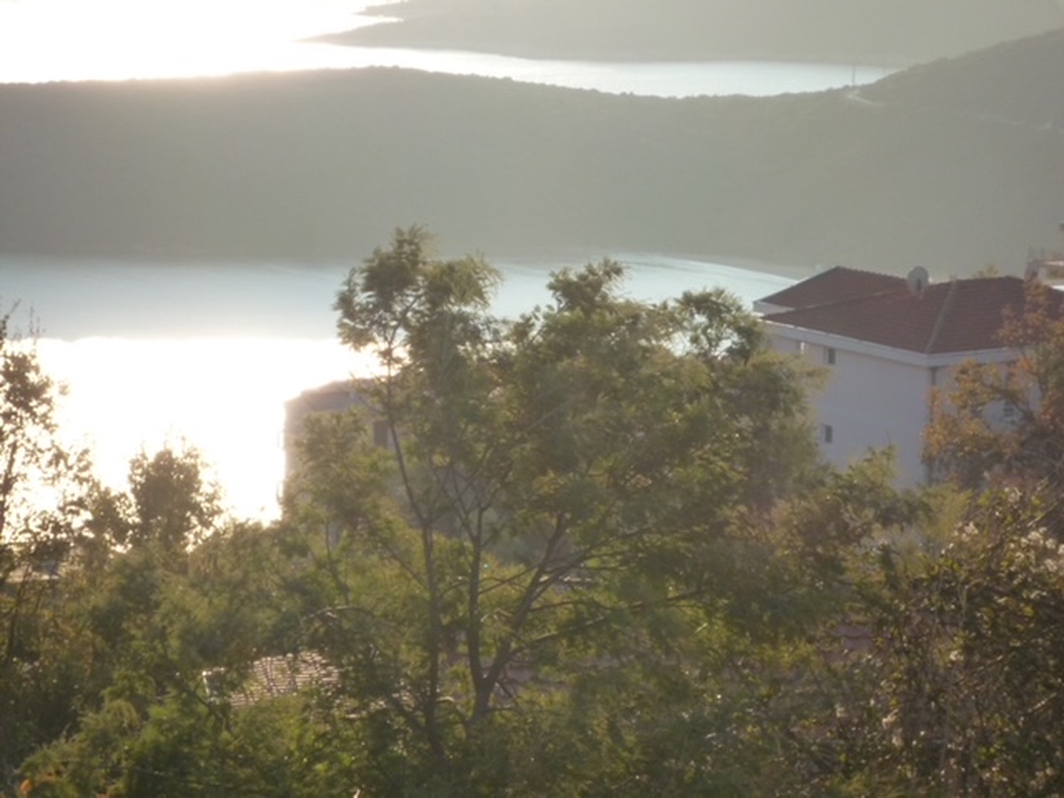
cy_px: 399
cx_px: 532
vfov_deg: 11.9
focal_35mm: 125
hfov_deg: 15.8
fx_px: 3842
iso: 320
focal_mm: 22
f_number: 5.9
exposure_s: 1/400
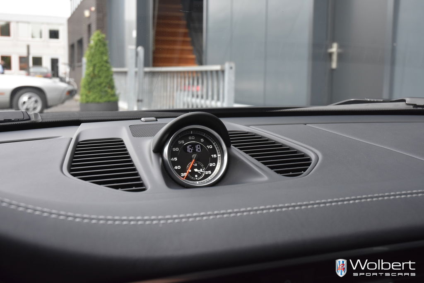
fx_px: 601
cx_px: 212
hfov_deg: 38.9
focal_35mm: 51
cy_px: 142
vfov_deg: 26.5
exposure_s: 1/320
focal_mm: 34
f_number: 8
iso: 800
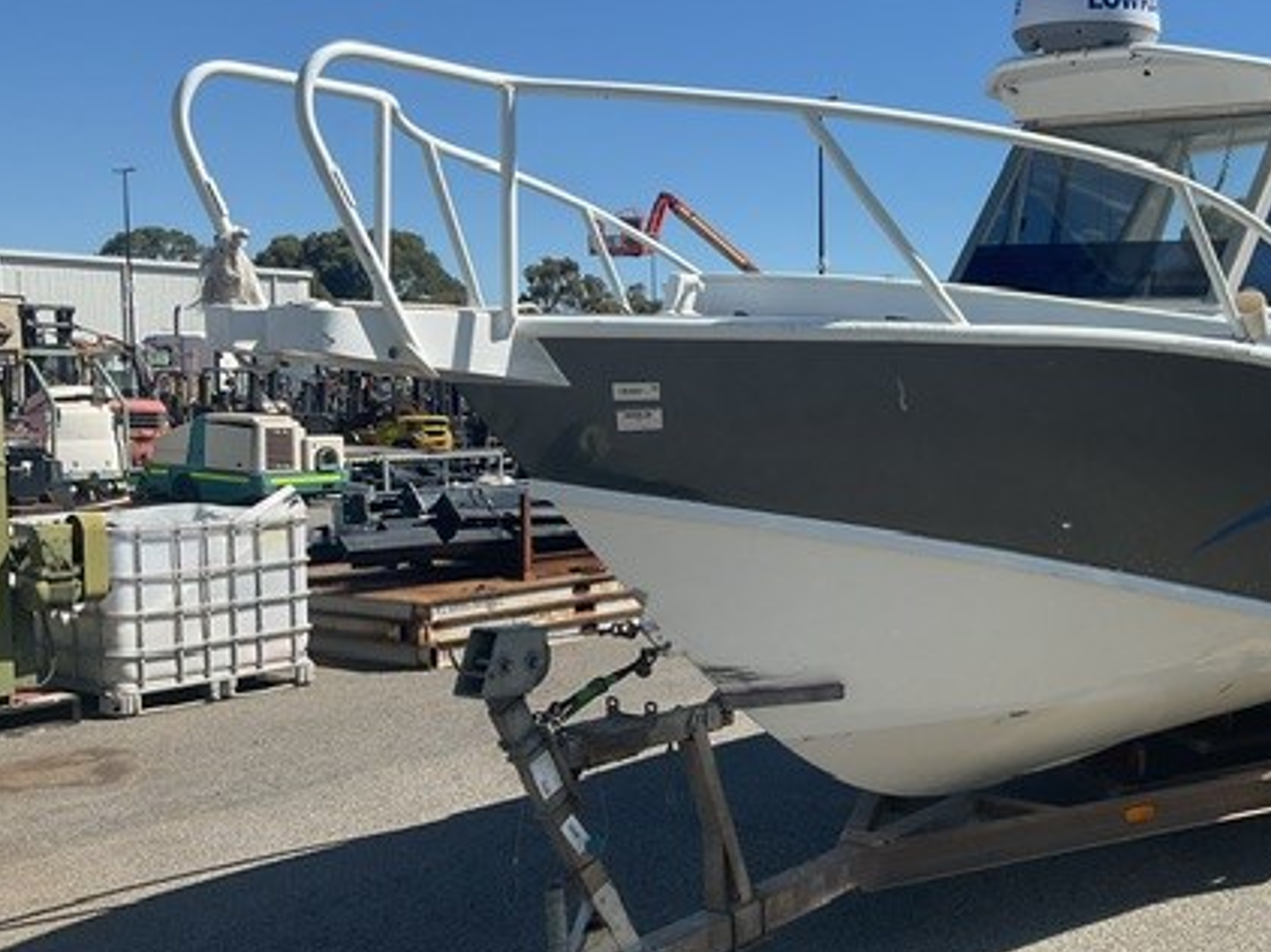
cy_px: 533
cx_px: 904
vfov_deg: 32.8
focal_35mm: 44
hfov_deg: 42.1
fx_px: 1615
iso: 16
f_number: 1.8
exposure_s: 1/2058
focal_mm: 3
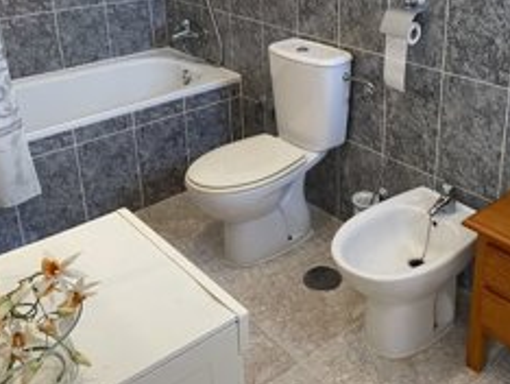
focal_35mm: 40
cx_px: 333
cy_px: 98
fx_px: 590
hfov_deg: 46.1
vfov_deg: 35.3
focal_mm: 4.2
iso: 100
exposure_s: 1/50
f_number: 1.6
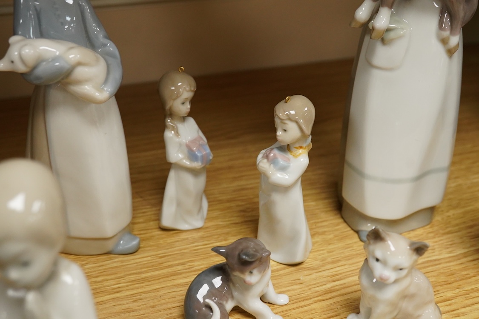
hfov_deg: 43.6
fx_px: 599
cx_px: 240
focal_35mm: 45
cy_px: 160
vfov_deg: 29.9
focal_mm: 30
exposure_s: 1/160
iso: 2500
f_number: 10
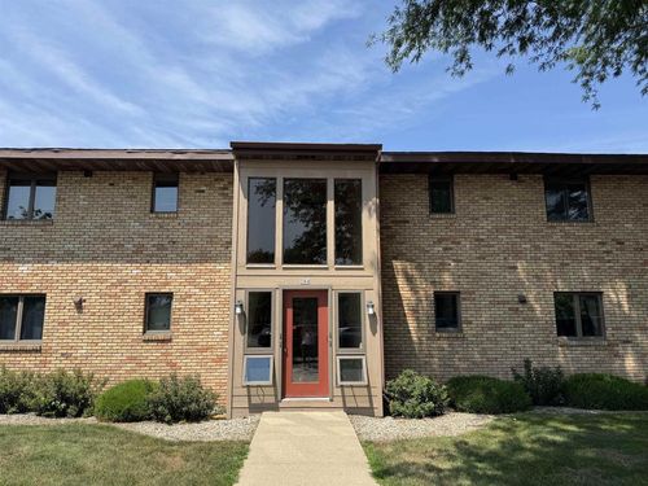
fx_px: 449
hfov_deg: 71.6
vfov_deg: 56.8
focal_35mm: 24
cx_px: 324
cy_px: 243
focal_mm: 6.76
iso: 80
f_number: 1.78
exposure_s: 1/3597
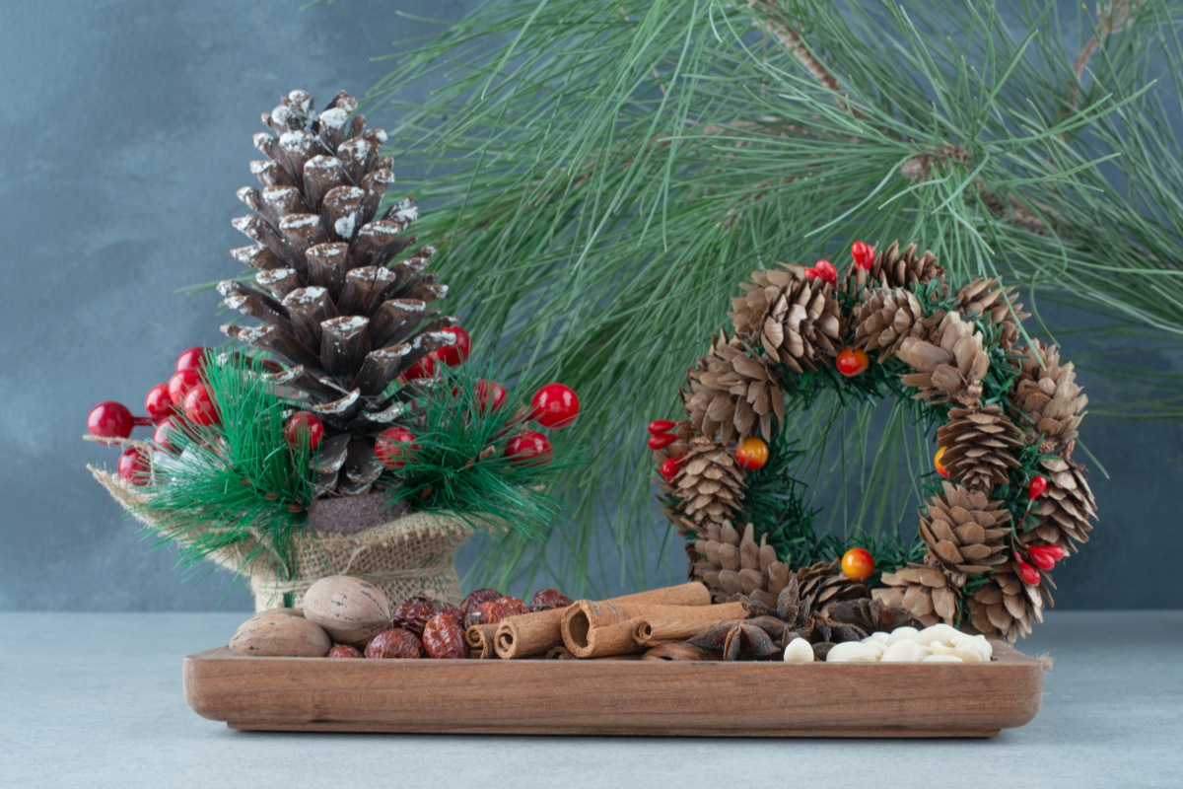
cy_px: 394
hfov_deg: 39.6
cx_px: 592
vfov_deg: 27.0
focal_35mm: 50
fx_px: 1643
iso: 320
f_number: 10
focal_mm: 50
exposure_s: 1/100
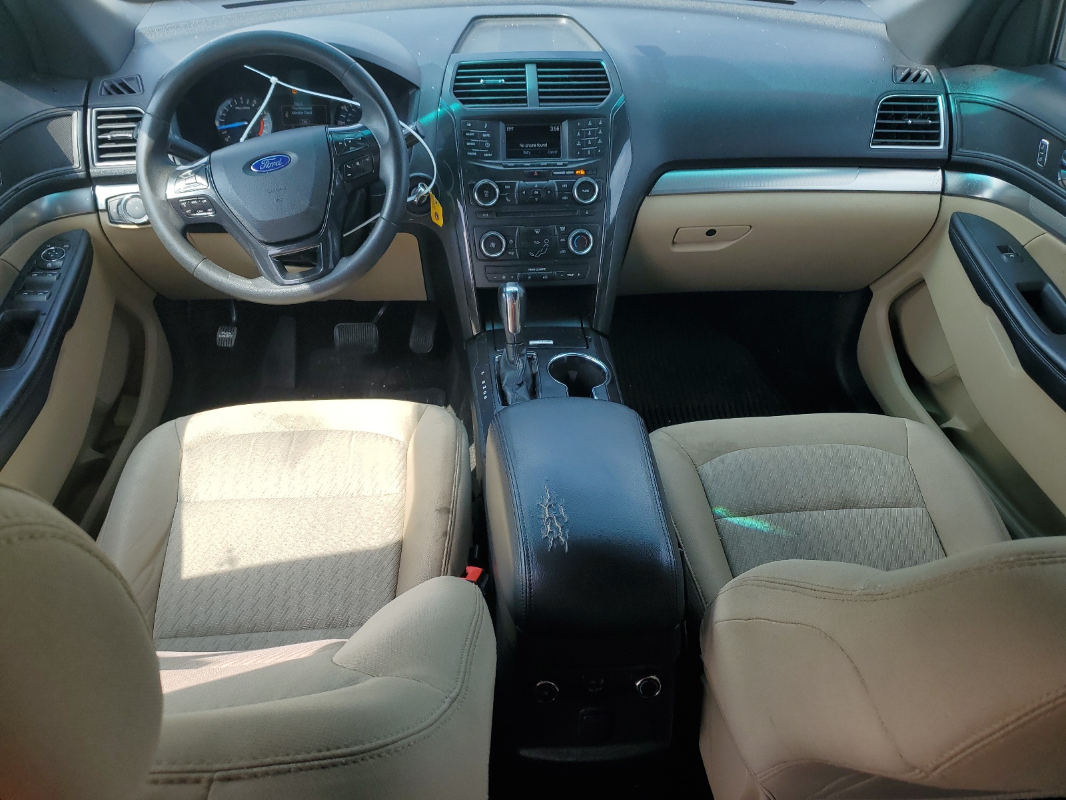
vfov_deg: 53.1
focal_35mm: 26
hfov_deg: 67.3
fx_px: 801
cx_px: 533
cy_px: 400
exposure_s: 1/556
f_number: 1.5
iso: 50
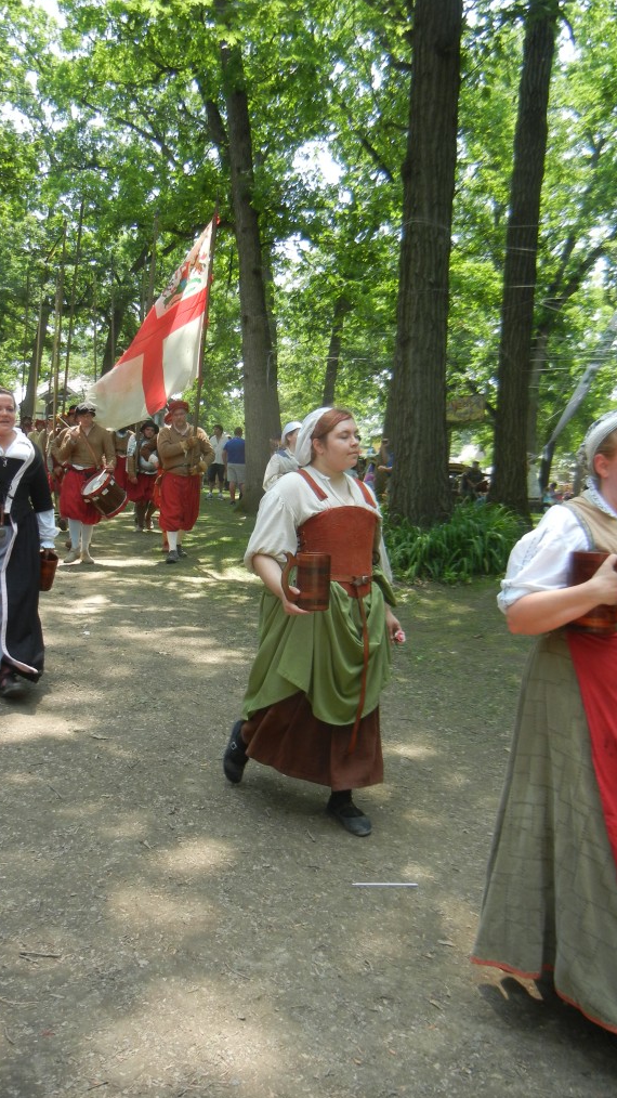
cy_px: 548
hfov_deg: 35.3
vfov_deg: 59.5
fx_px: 960
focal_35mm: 33
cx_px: 210
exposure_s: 1/234
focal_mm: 5.4
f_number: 3.5
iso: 160
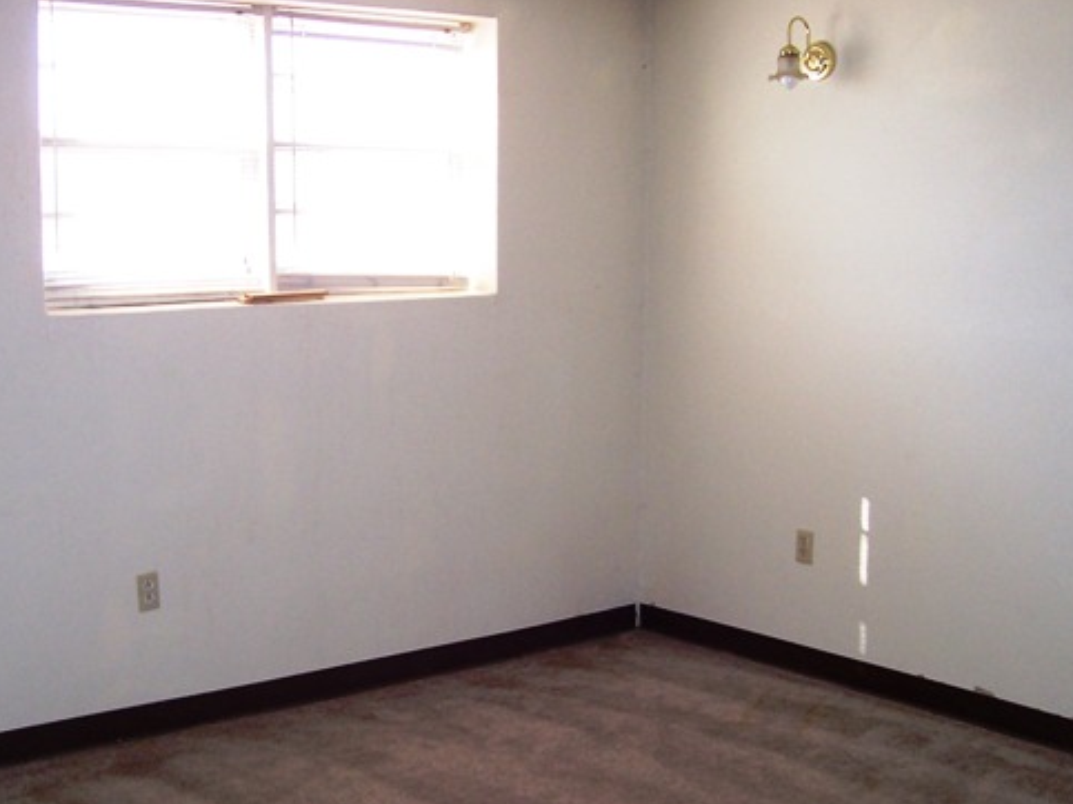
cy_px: 413
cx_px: 418
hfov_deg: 38.7
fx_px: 1518
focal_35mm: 49
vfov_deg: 29.7
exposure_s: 1/60
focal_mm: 5.6
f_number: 2.8
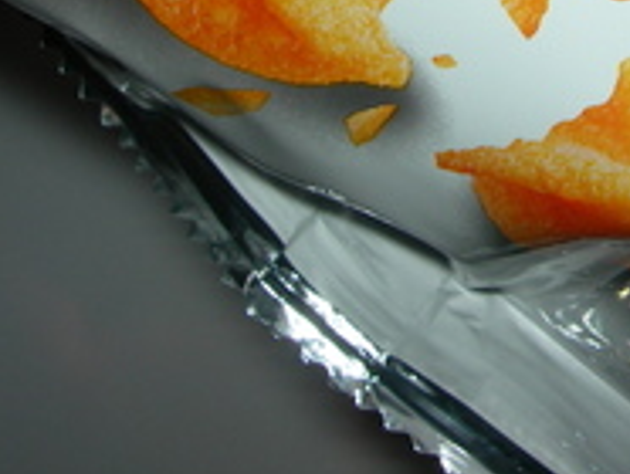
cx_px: 732
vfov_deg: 14.0
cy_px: -147
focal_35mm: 102
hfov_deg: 18.4
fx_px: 1859
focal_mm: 7.8
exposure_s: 1/60.1
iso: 50
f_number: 4.8
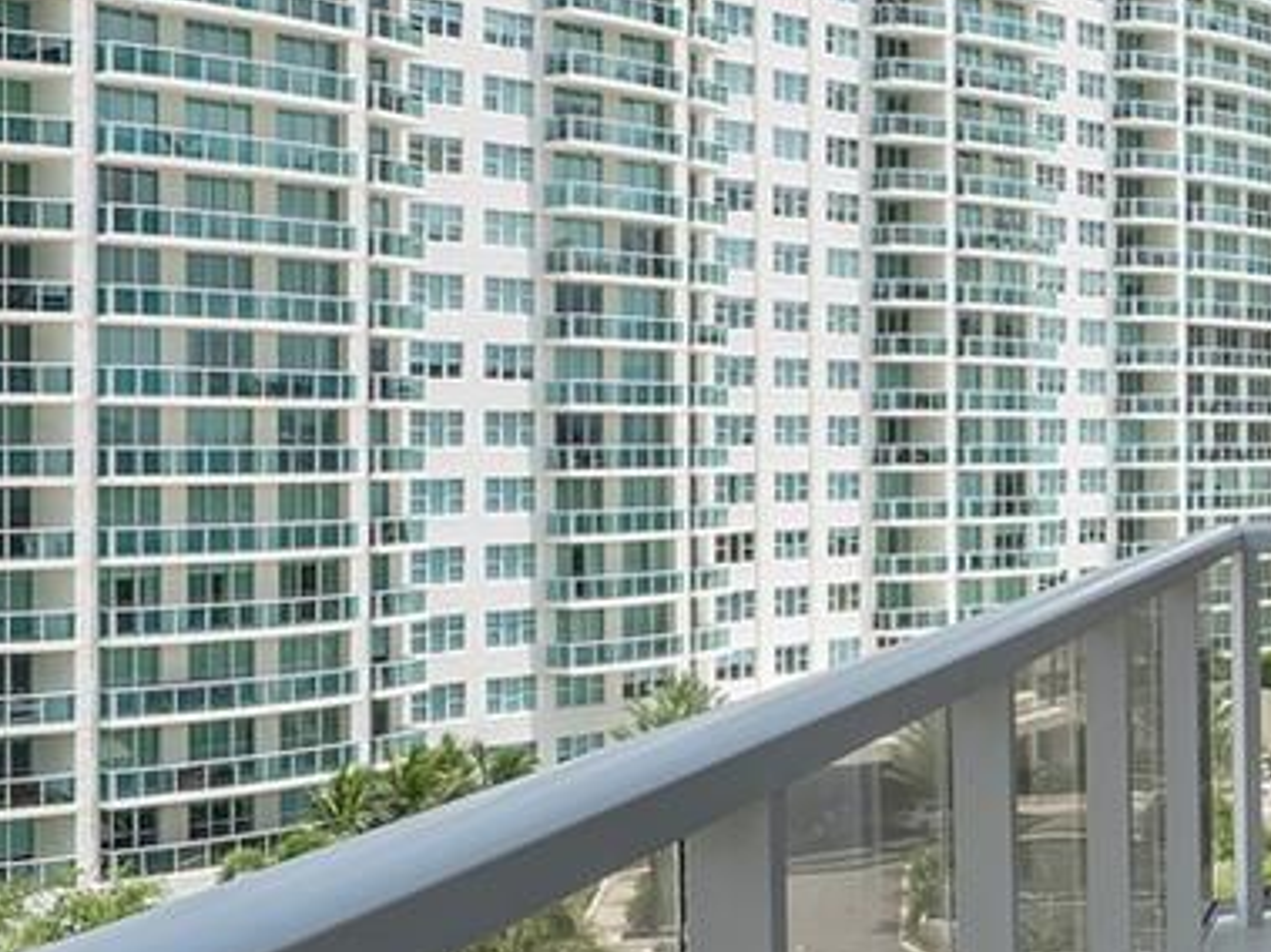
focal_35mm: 65
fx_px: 2386
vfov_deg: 22.6
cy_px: 399
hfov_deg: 27.9
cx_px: 1301
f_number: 9
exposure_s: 1/250
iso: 160
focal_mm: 16
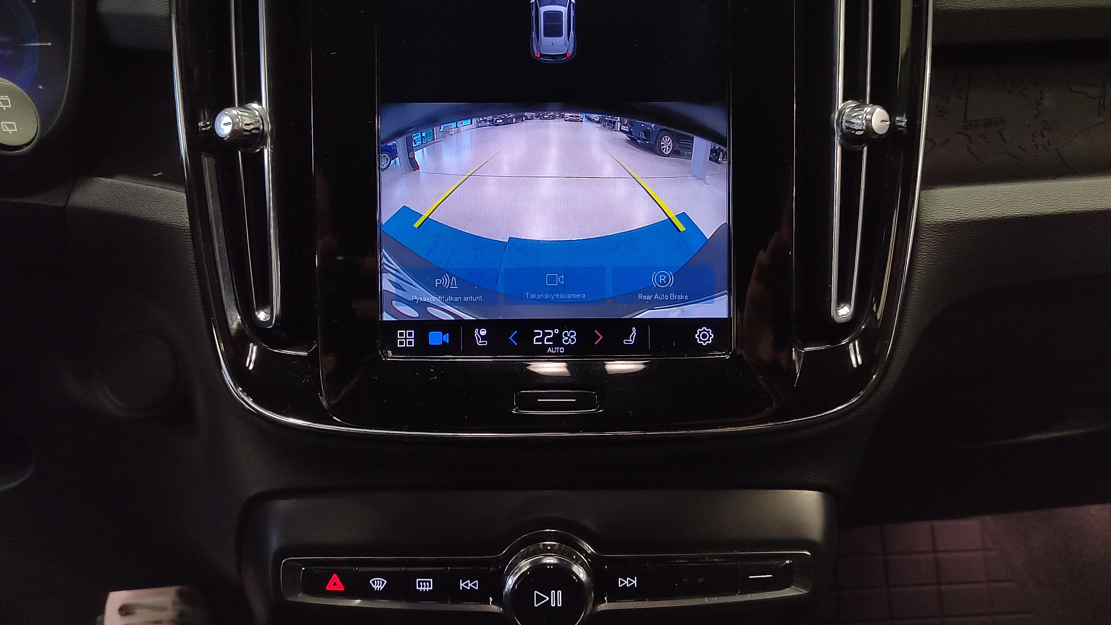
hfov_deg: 61.0
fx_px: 943
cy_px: 254
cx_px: 561
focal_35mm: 32
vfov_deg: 36.6
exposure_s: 1/100
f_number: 1.9
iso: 2113
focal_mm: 5.52
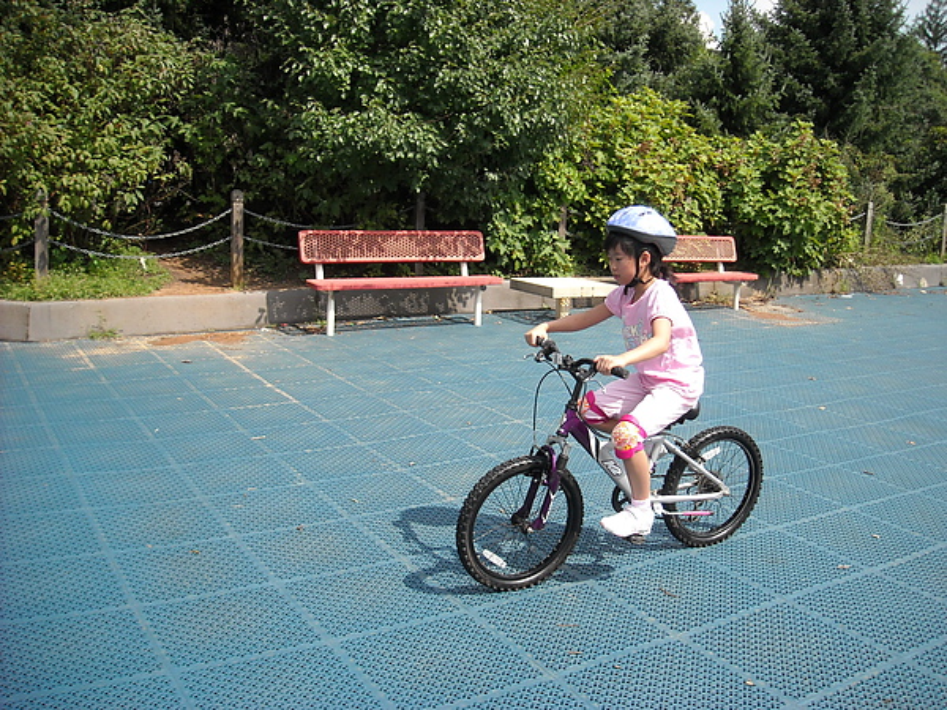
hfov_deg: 52.6
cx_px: 474
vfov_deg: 40.7
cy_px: 355
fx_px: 958
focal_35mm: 35
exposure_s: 1/250
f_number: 5.6
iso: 87
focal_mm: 5.7
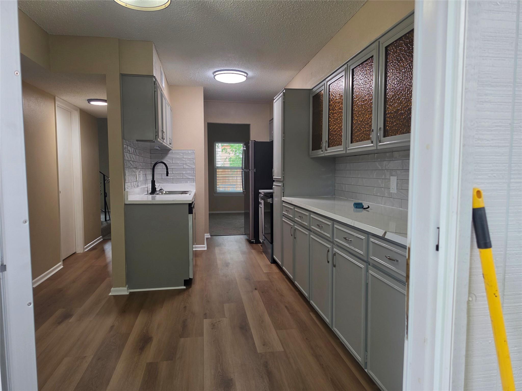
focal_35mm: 23
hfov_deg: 73.9
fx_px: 347
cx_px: 261
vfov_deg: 58.9
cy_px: 196
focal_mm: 6.5
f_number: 1.4
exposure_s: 1/120
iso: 100
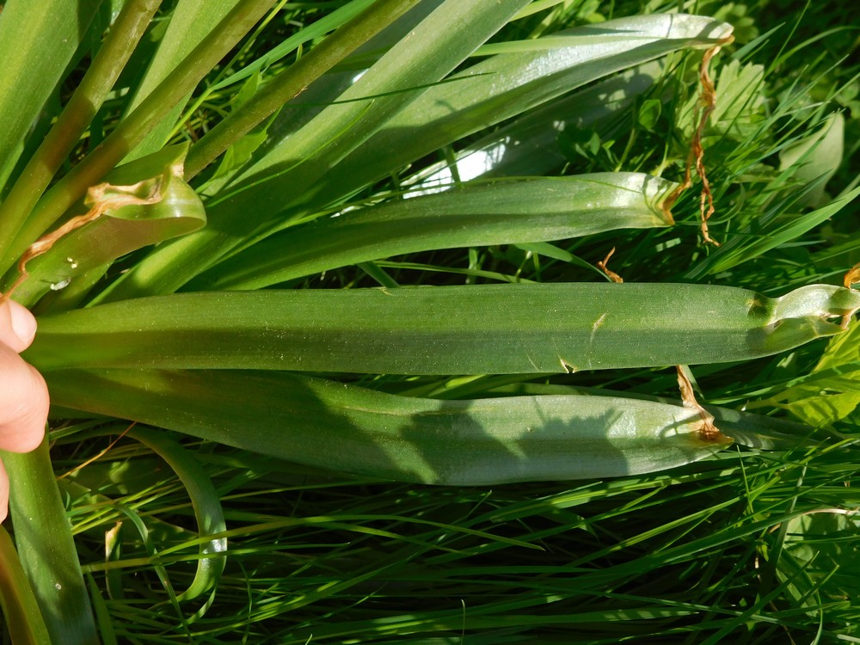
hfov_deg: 42.1
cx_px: 430
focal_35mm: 45
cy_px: 322
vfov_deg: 32.2
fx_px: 1118
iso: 125
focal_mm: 8
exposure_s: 1/800
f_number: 4
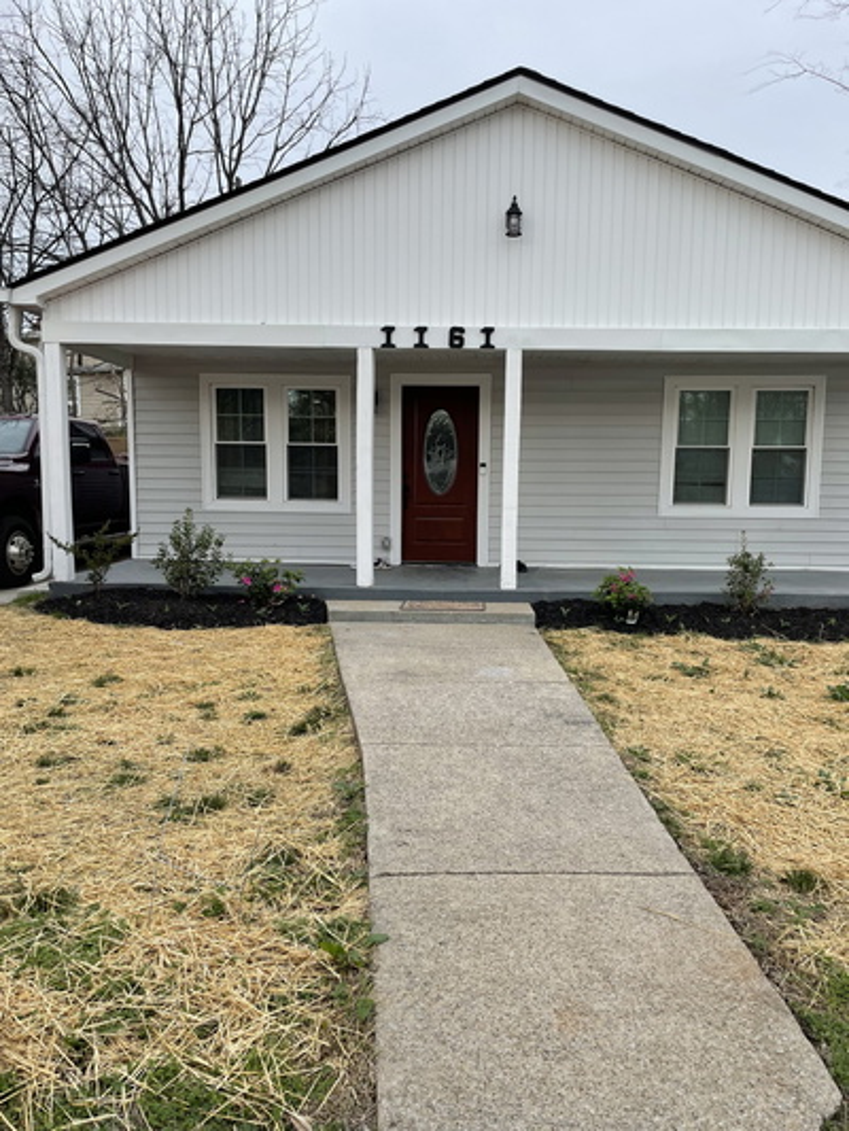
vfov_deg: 67.3
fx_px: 850
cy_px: 566
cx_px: 424
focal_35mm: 26
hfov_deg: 53.1
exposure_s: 1/779
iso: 32
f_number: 1.6
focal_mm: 4.2
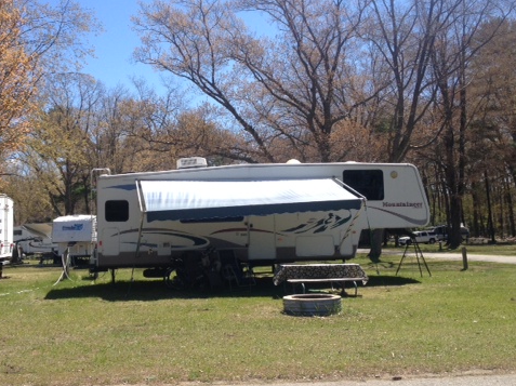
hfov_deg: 40.3
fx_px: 700
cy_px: 182
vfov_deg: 30.8
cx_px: 210
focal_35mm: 47
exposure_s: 1/1255
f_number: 2.4
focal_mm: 4.28
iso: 50
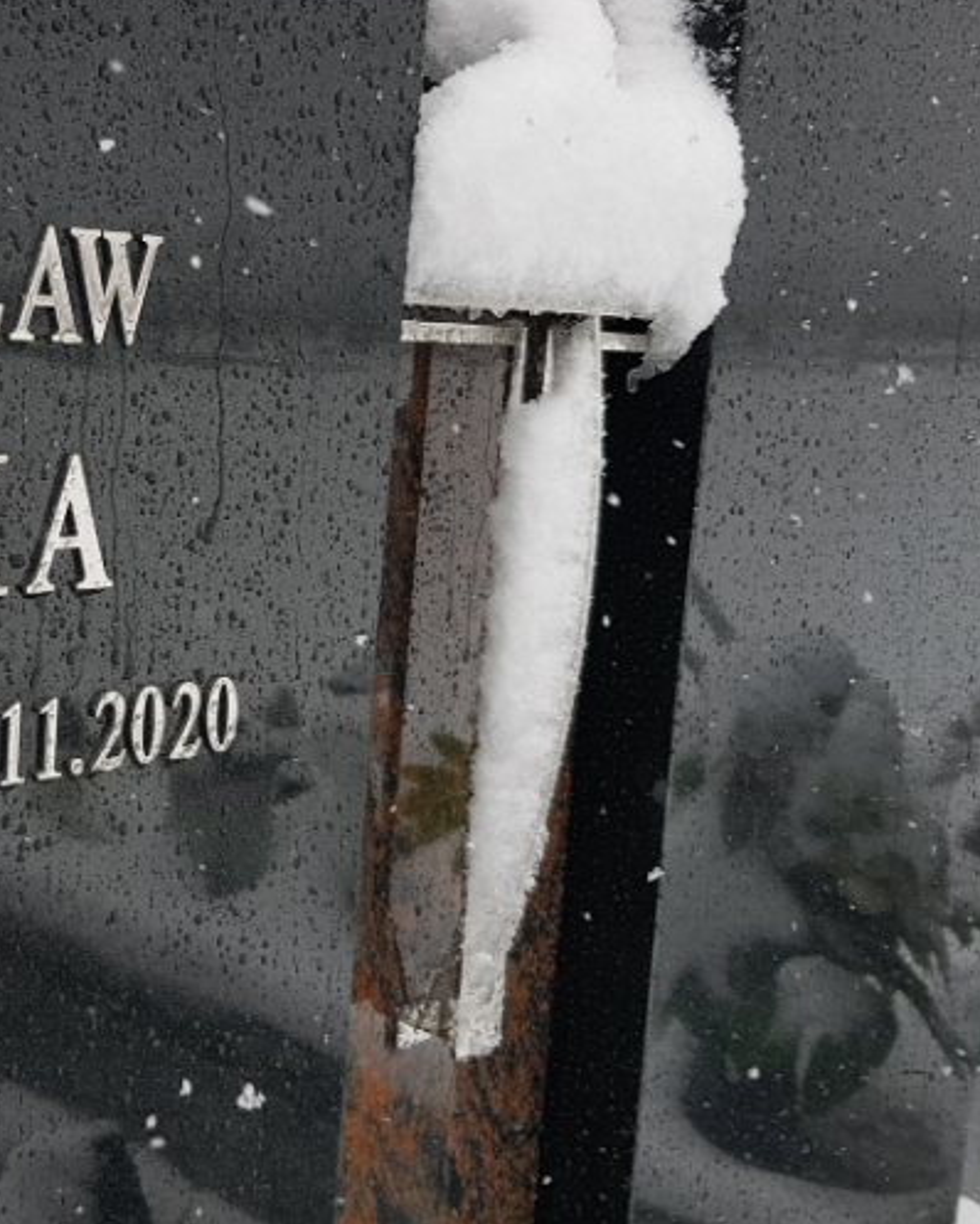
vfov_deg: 38.0
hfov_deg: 29.8
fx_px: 1775
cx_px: 140
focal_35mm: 49
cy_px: 576
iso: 40
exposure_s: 1/678
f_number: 1.7
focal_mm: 4.2
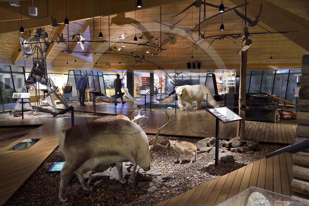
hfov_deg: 55.8
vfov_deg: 38.8
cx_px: 154
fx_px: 292
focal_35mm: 34
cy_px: 103
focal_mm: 34
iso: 800
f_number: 4
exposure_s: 1/15
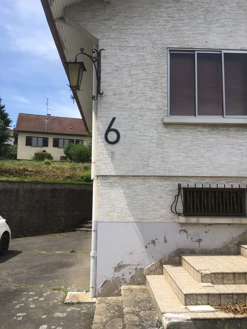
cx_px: 124
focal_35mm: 29
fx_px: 276
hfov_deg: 48.2
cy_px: 164
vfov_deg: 61.7
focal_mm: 4.15
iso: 25
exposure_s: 1/1570
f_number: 2.2
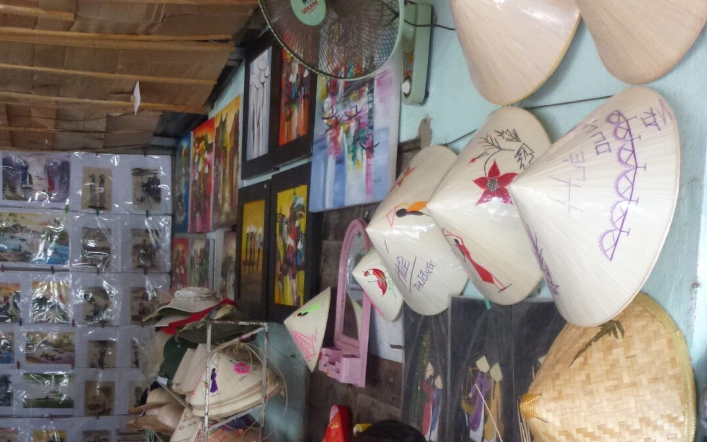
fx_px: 906
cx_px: 355
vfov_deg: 26.8
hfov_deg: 42.6
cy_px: 368
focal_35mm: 47
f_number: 3.6
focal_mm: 5.9
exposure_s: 1/60
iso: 320
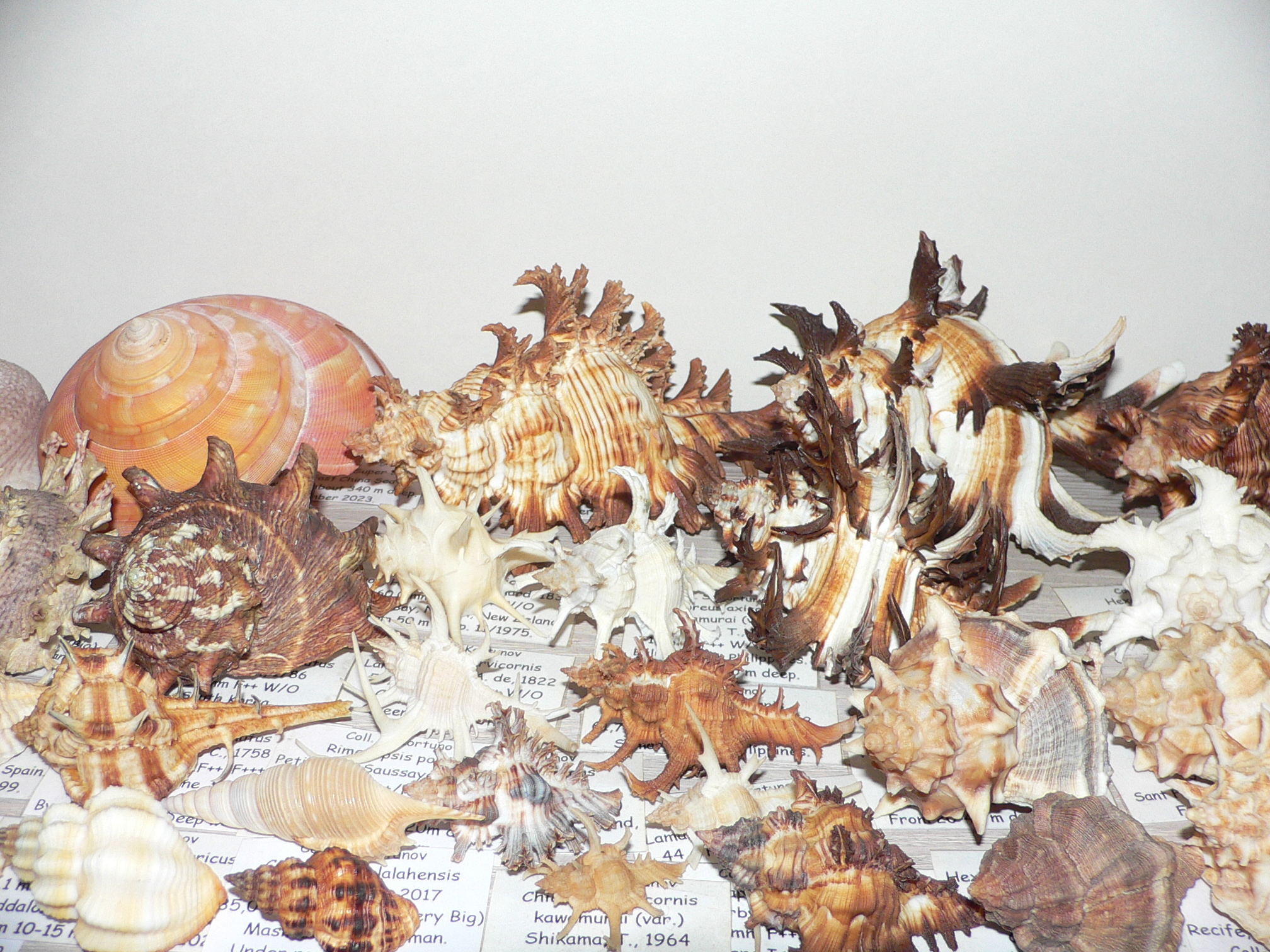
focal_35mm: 35
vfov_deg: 40.7
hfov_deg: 52.6
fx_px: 1284
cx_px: 635
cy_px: 476
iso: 100
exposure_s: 1/60
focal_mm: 4.6
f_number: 2.8
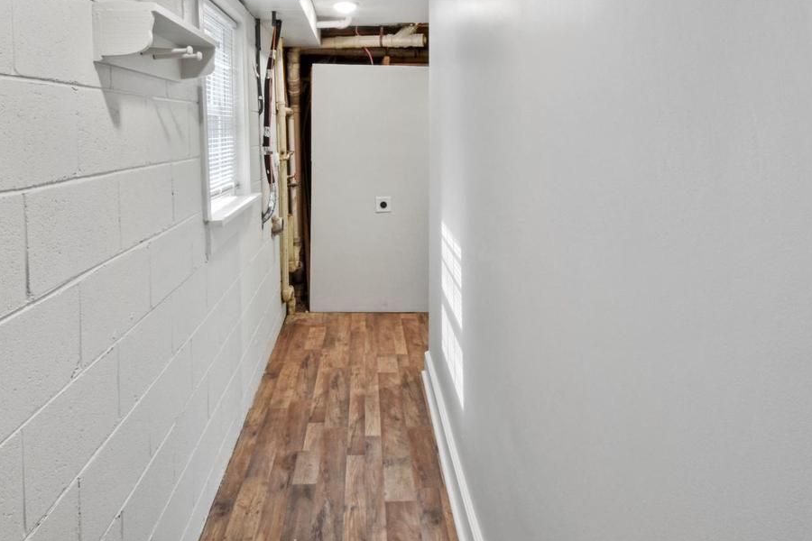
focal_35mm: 24
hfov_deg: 73.7
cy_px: 138
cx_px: 388
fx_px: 541
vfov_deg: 51.0
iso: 100
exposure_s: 3
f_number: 22
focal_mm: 10
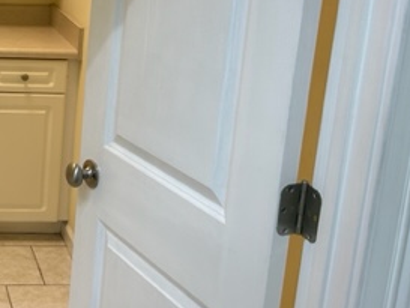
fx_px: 723
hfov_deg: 28.3
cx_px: -60
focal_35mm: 61
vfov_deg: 23.5
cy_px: 35
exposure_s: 1/120
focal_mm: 5.7
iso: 80
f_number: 1.5
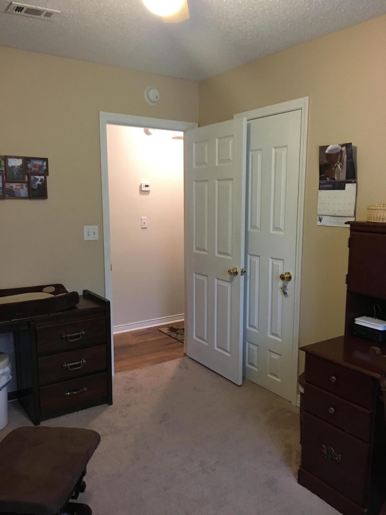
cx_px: 193
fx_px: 431
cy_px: 258
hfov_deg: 48.2
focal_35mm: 29
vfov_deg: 61.7
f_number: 2.2
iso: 80
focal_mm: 4.15
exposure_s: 1/15
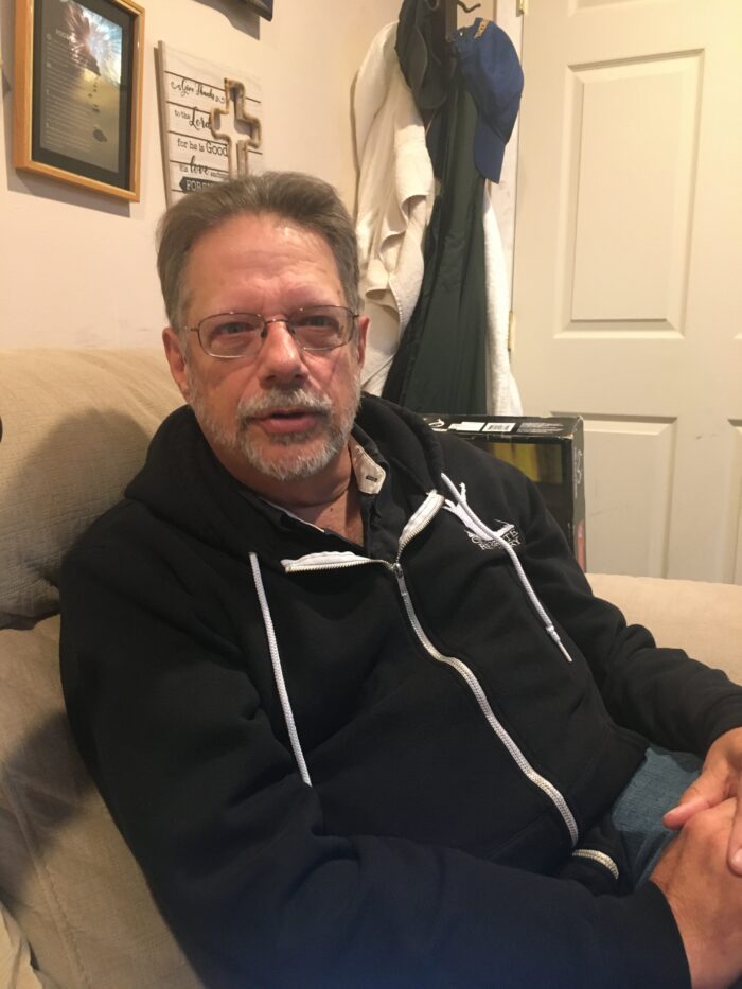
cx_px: 371
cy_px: 494
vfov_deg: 61.7
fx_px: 829
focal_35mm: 29
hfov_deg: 48.2
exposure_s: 1/17
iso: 200
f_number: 2.2
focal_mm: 4.15
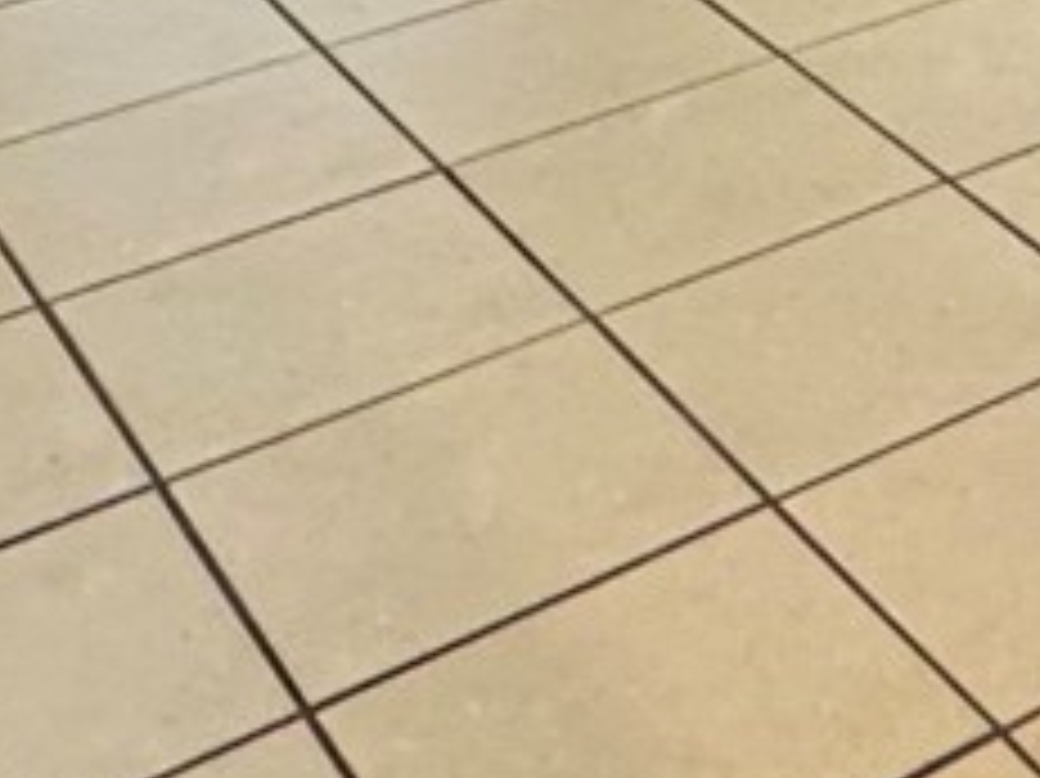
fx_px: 2913
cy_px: -1097
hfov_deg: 17.9
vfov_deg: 12.1
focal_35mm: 97
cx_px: 1603
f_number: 2.2
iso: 250
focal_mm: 2.22
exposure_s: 1/60
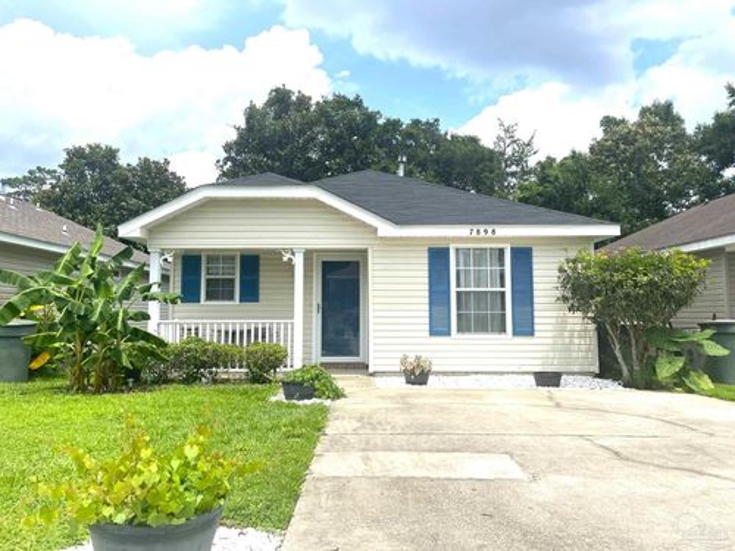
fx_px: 552
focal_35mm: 26
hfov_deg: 67.3
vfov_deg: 53.1
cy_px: 276
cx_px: 368
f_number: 1.6
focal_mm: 4.2
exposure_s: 1/4292
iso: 32
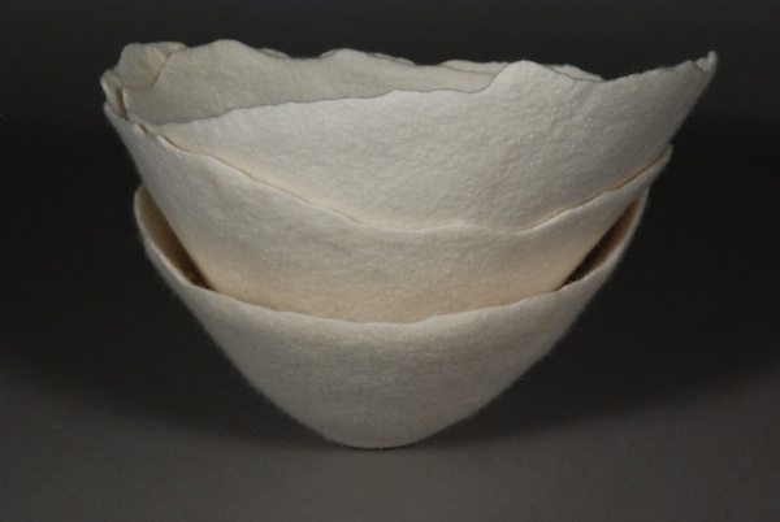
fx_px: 3092
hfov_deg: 14.4
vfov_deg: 9.7
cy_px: 261
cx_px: 390
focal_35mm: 142
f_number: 16
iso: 800
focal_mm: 95
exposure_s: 1/125
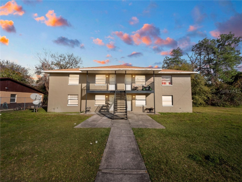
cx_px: 121
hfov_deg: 102.1
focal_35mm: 14
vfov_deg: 85.7
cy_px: 91
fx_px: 98
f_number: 13
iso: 250
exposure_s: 1/250
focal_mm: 7
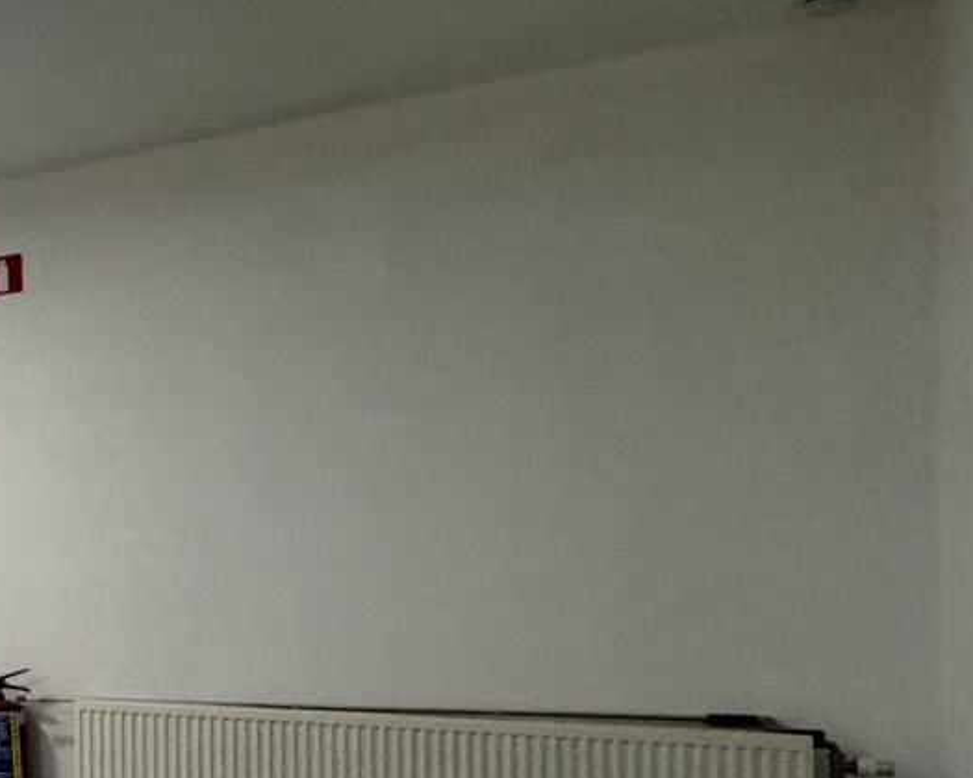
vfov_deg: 29.8
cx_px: -617
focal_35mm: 50
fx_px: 1440
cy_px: 572
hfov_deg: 24.6
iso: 250
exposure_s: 1/100
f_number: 2.2
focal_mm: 2.22
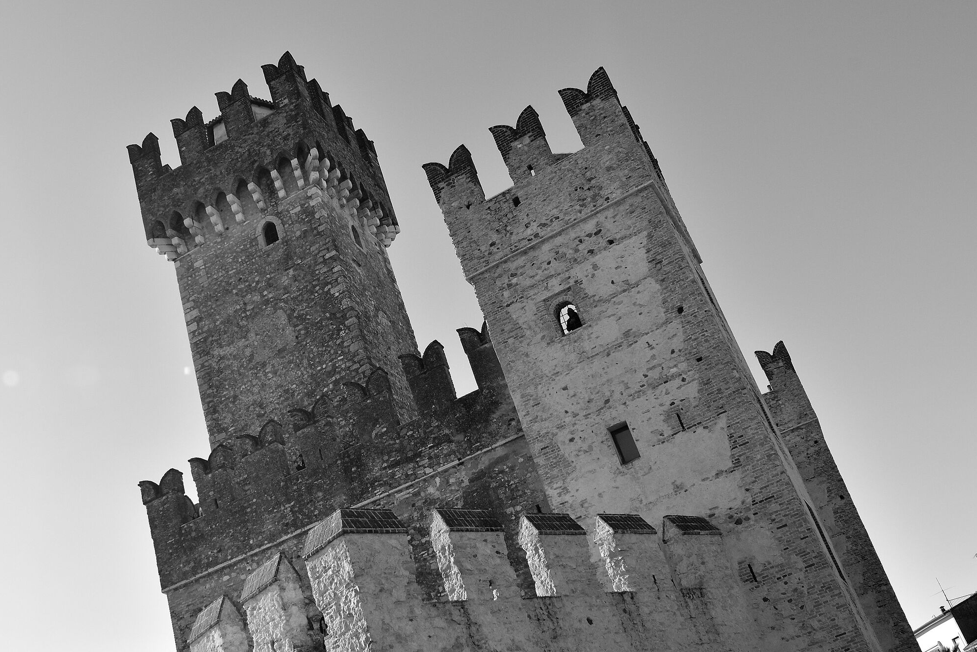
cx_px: 398
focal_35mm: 40
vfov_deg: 33.4
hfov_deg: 48.2
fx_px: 1085
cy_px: 364
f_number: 8
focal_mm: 22
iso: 500
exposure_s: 1/1500
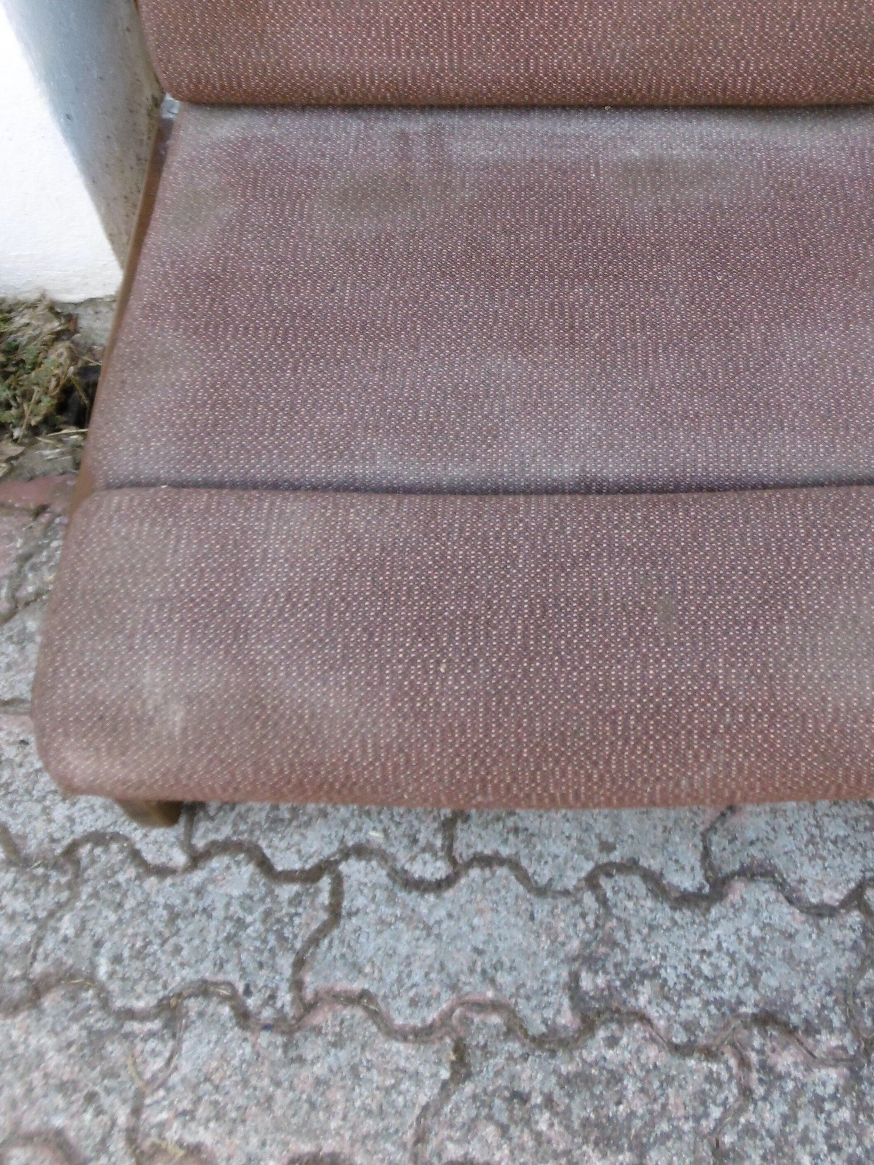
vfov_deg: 45.9
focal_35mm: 39
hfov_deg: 36.8
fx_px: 1313
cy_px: 272
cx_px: 491
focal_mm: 4.3
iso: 100
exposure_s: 1/60
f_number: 3.1
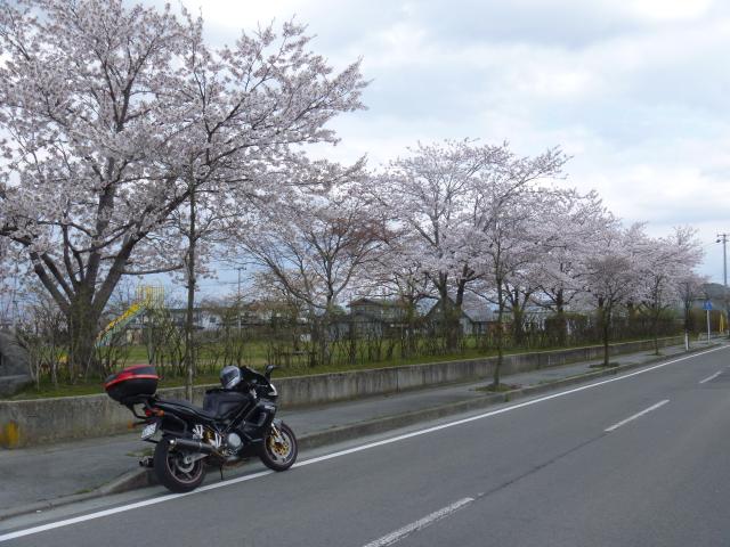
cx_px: 365
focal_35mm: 35
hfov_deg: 52.6
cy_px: 274
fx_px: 738
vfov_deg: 40.7
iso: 80
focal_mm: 6.3
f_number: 5.6
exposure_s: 1/160
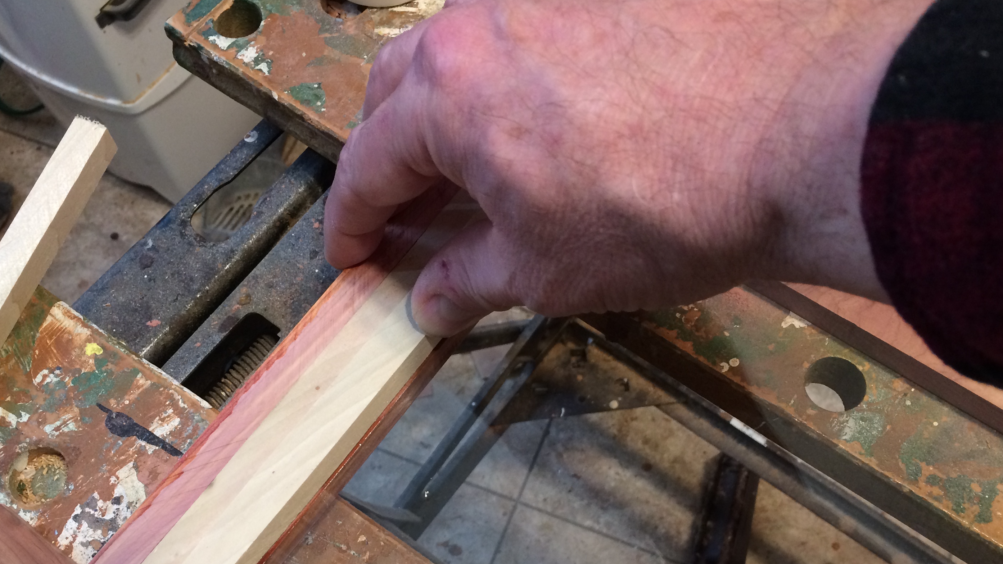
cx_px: 466
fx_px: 984
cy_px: 428
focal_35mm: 37
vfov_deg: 31.4
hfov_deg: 54.0
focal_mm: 4.15
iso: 125
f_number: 2.2
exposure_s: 1/30
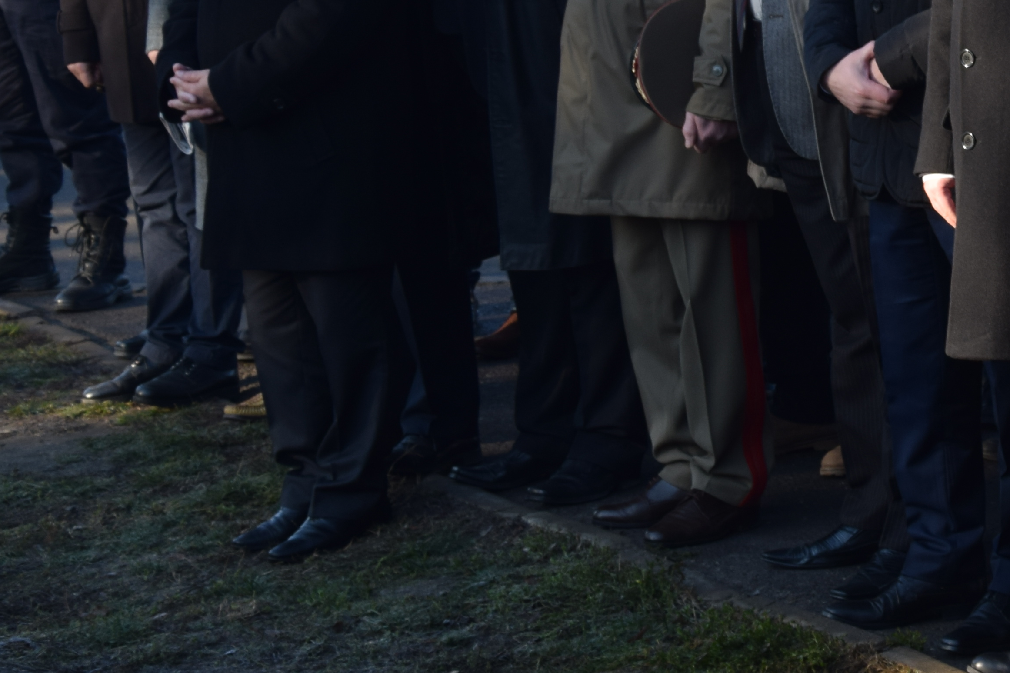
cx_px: 1162
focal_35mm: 155
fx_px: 4348
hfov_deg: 13.0
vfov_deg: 8.8
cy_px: 108
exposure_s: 1/125
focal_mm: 40
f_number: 7.1
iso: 100
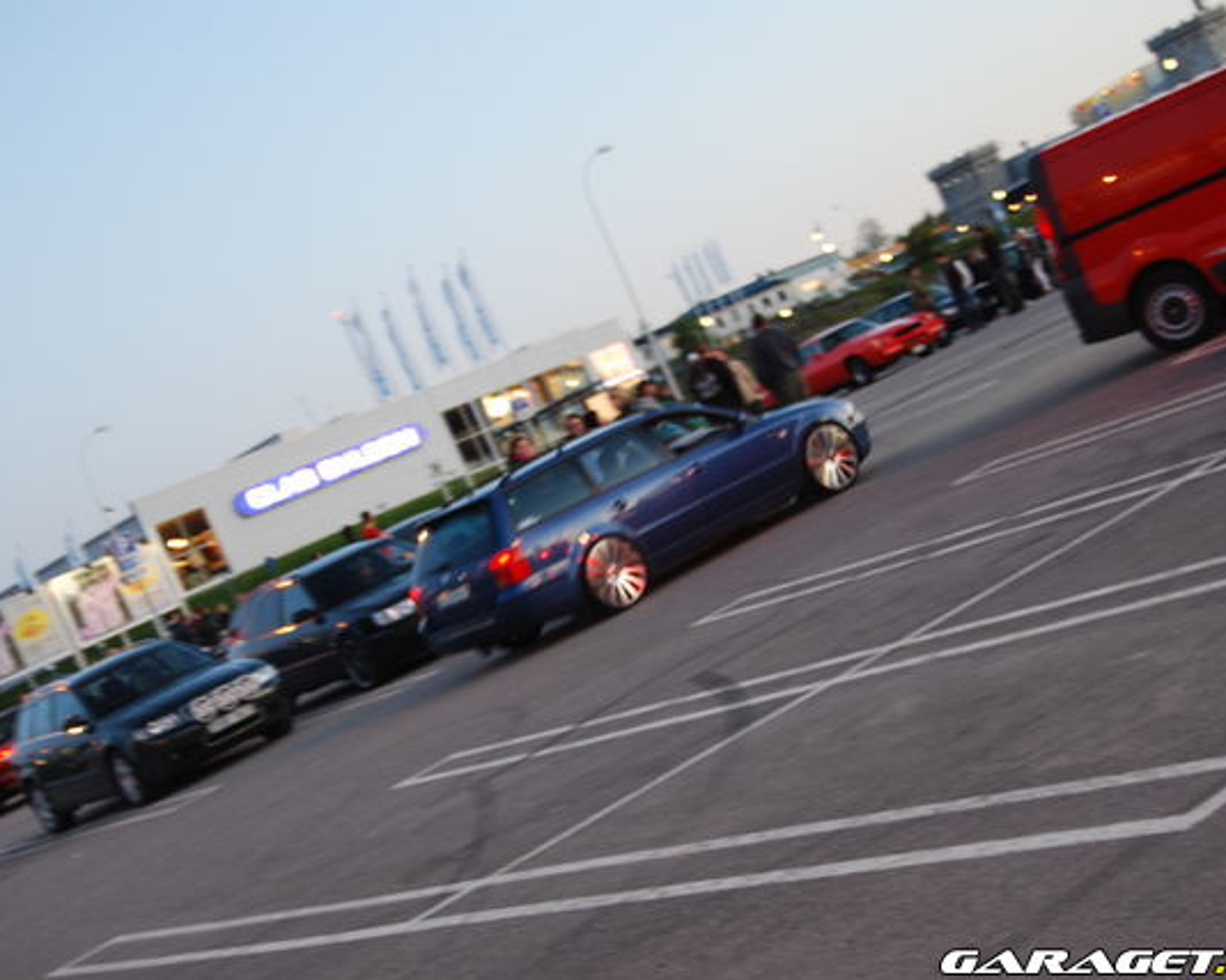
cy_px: 491
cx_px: 599
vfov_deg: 21.5
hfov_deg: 26.8
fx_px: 2576
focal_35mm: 71
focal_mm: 42
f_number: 5.3
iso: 400
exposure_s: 1/15
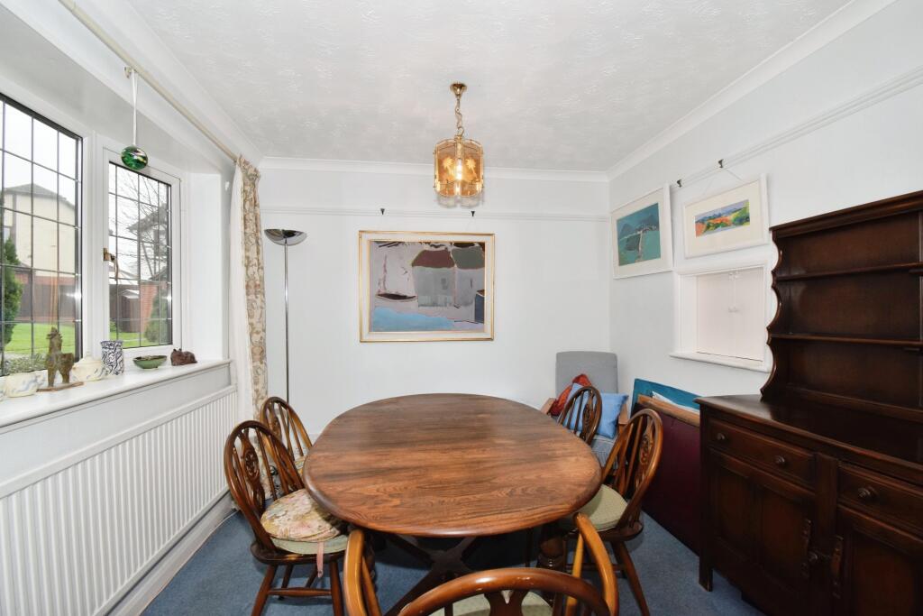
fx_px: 385
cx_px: 462
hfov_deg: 100.4
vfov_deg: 77.3
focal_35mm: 15
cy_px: 308
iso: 1000
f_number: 11
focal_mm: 10
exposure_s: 1/60
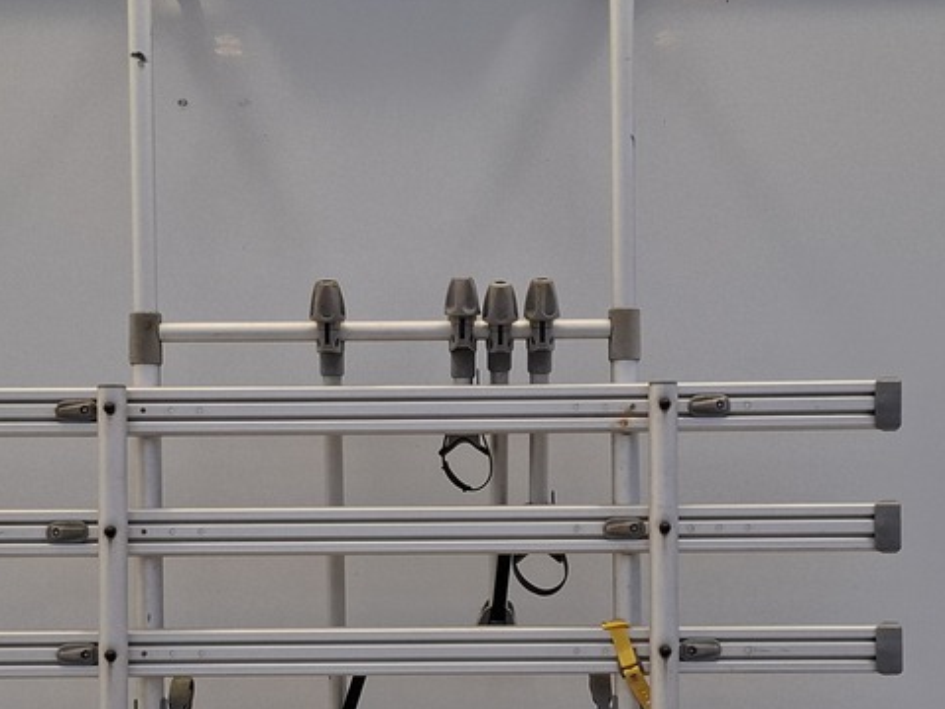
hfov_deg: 28.2
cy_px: 579
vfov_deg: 21.0
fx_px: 1884
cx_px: 431
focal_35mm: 69
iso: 80
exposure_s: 1/100
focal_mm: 5.54
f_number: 1.8
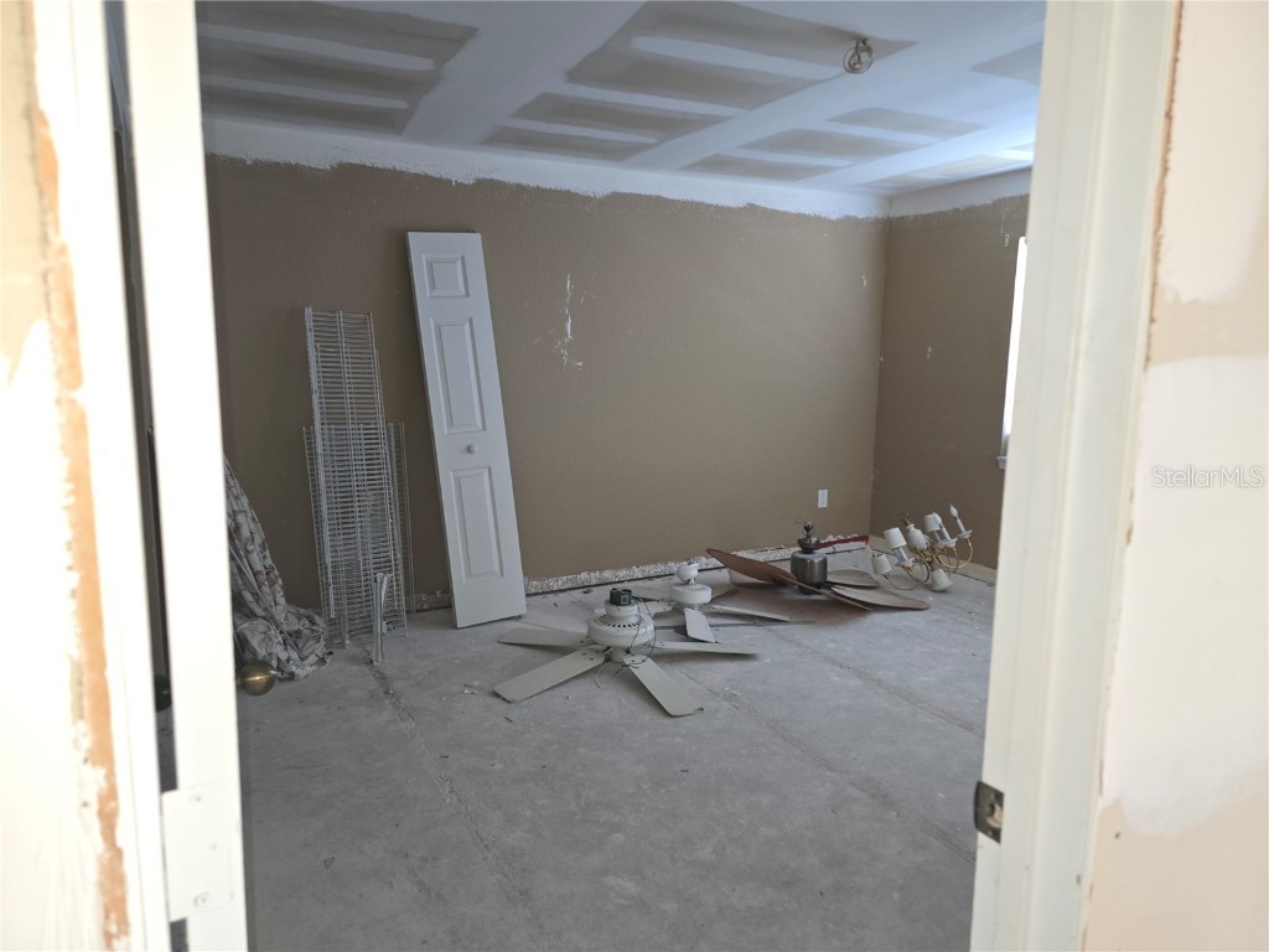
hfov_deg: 73.9
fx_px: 843
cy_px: 476
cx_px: 634
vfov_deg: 58.9
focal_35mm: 23
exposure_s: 1/13.5
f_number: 1.7
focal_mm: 6.3
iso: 250
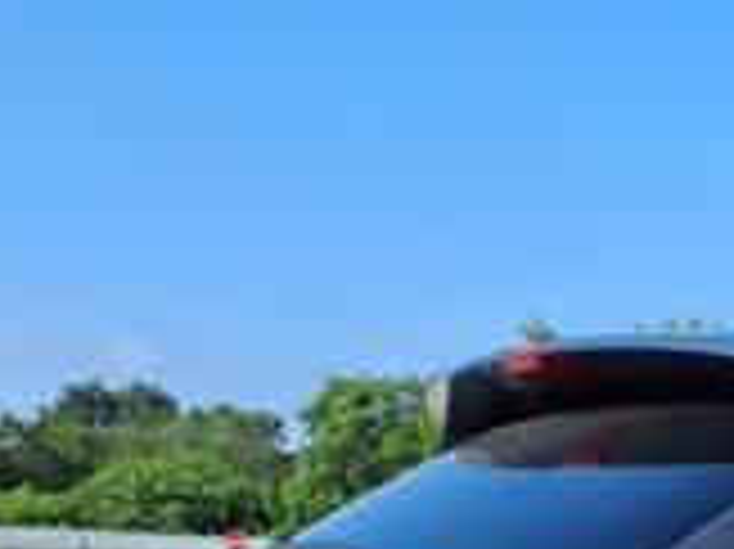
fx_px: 2246
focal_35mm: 106
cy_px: 968
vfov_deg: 12.8
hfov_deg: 15.8
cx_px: 1319
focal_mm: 3.58
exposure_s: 1/1429
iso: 40
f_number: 1.9
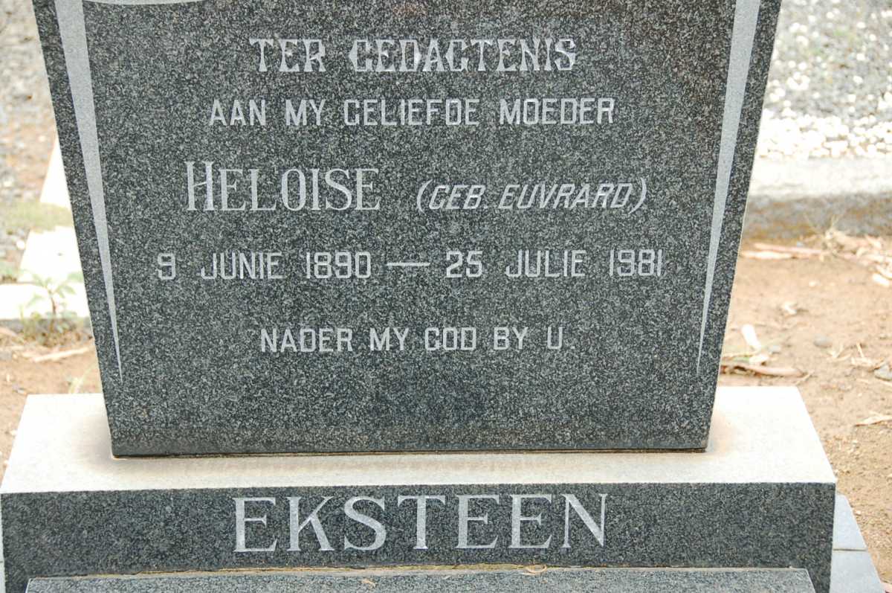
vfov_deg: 14.7
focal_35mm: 93
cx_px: 446
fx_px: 2301
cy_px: 296
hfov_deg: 21.9
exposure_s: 1/250
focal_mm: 62
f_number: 5
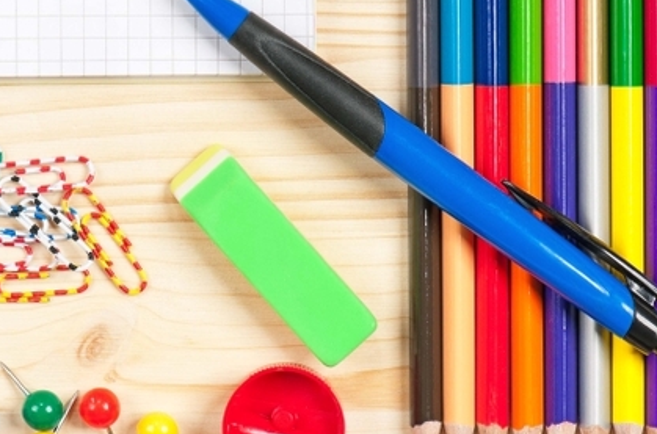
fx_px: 5478
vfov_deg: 4.5
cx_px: 171
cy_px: 78
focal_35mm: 301
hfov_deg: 6.9
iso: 100
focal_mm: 105
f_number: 9
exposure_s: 1/200
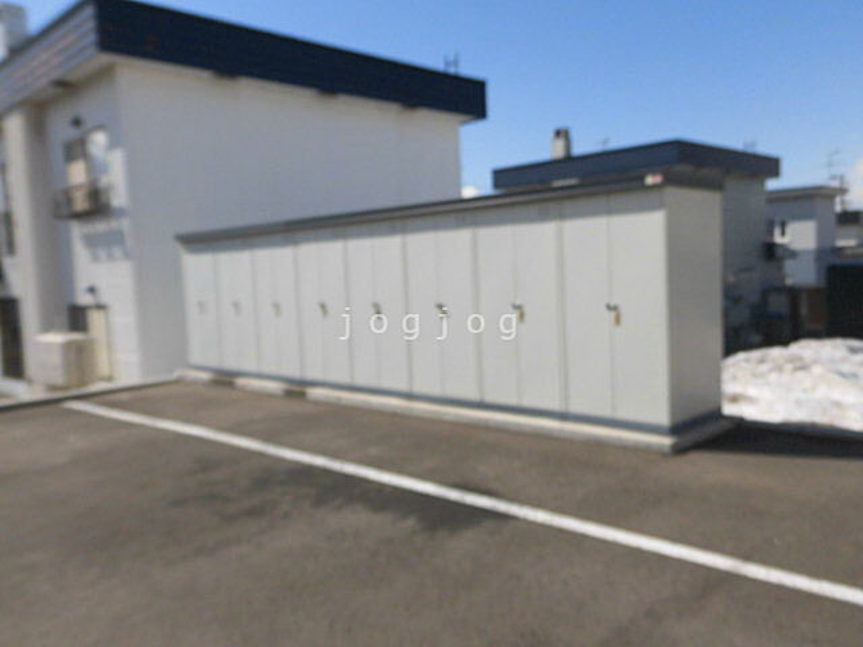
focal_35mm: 28
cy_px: 324
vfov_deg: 49.7
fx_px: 698
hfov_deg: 63.4
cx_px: 432
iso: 100
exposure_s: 1/320
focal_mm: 4.98
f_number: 8.4
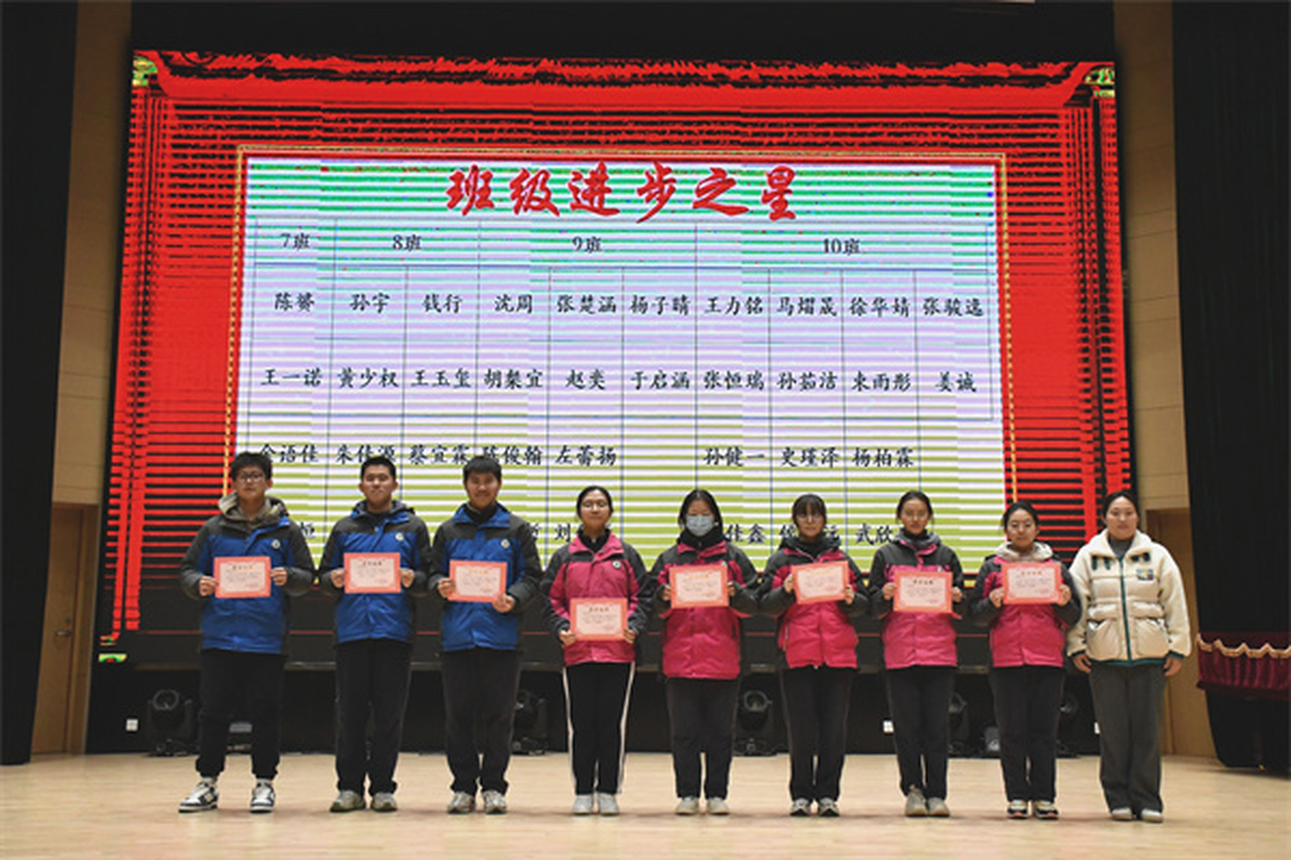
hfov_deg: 48.5
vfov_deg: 33.4
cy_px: 430
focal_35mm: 40
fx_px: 1434
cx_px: 646
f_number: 5.6
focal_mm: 27
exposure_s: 1/1600
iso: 3200
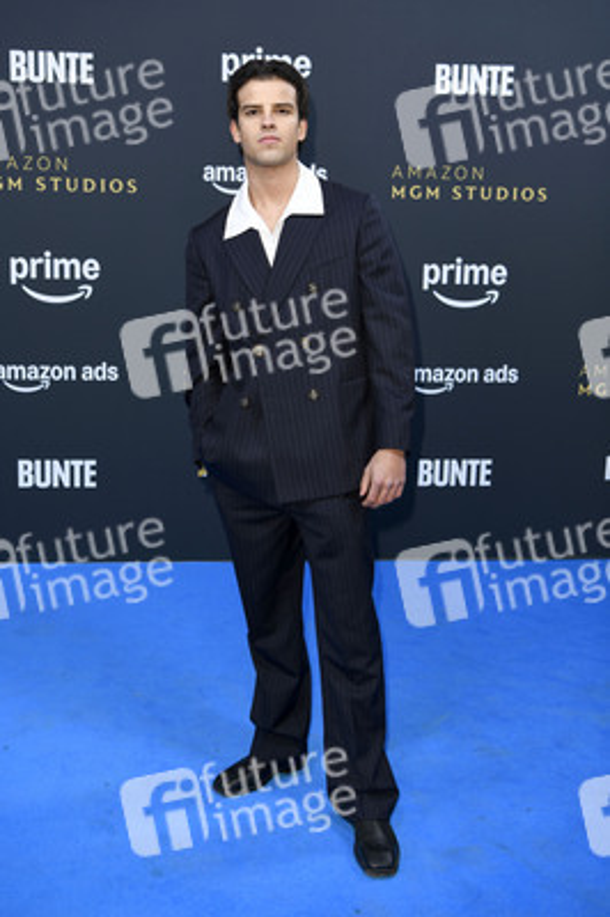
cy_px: 458
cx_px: 305
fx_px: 917
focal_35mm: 36
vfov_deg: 53.2
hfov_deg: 36.8
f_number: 4
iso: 400
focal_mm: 36
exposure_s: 1/400
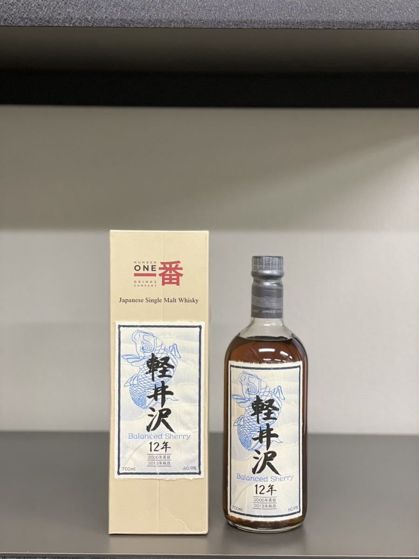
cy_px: 280
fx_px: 839
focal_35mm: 52
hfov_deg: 28.0
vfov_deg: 36.8
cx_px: 210
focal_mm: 6
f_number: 2
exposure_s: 1/100
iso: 200
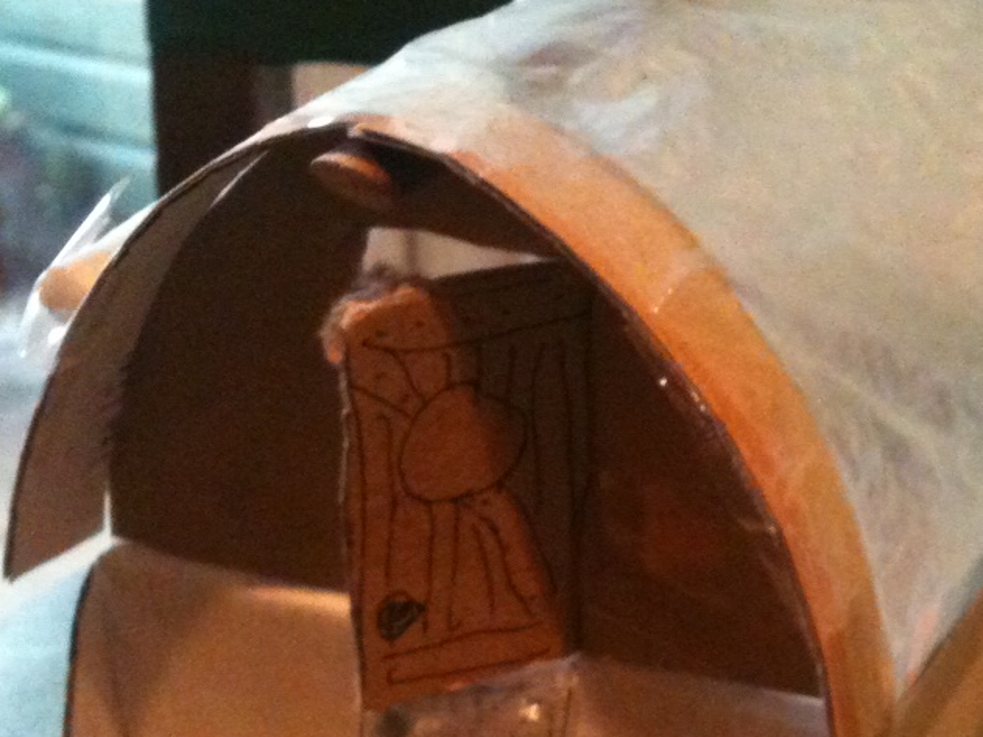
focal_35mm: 71
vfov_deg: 20.6
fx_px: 2016
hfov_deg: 27.2
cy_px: 533
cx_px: 671
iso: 500
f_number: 2.8
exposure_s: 1/13
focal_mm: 3.85
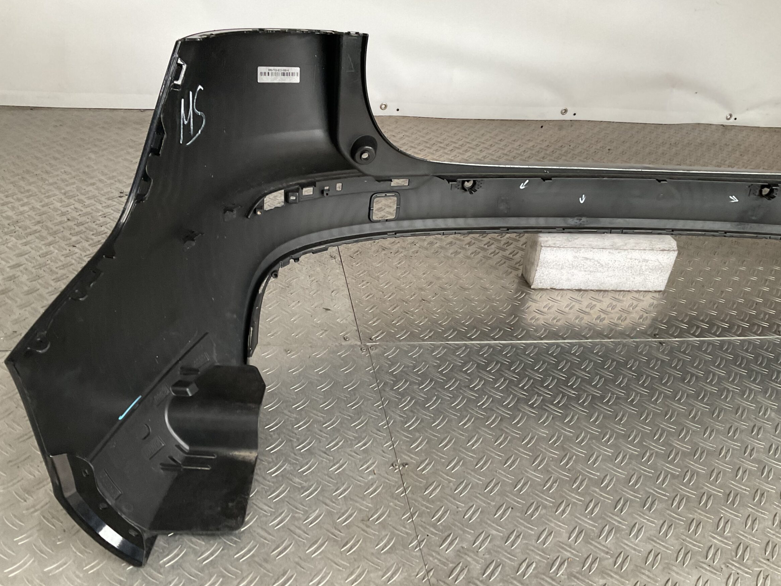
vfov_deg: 44.2
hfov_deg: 56.8
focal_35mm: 32
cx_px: 365
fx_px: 722
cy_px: 304
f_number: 1.8
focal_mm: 3
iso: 125
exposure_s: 1/60
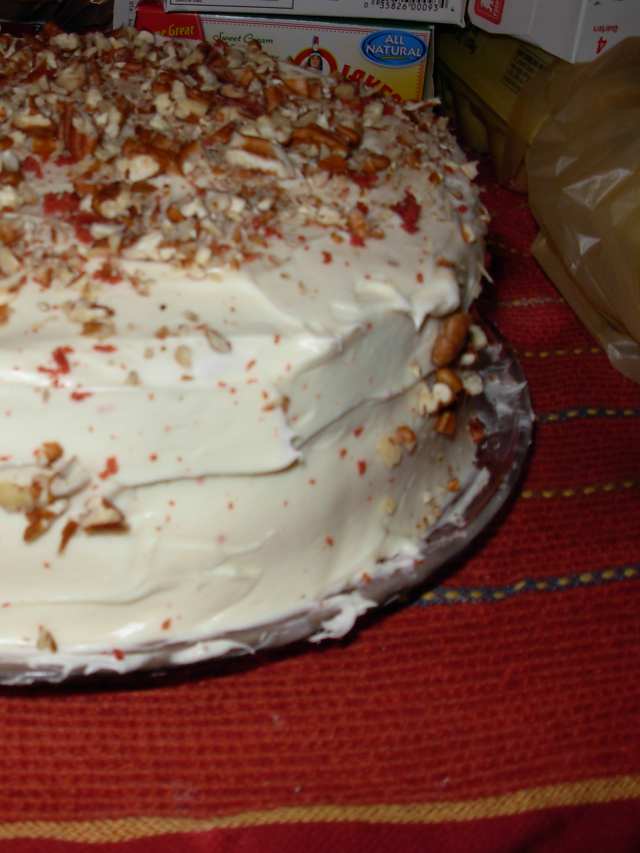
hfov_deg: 26.8
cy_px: 419
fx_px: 1307
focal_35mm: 53
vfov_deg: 36.2
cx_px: 96
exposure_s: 1/22.6
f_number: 4.9
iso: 79
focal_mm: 6.3
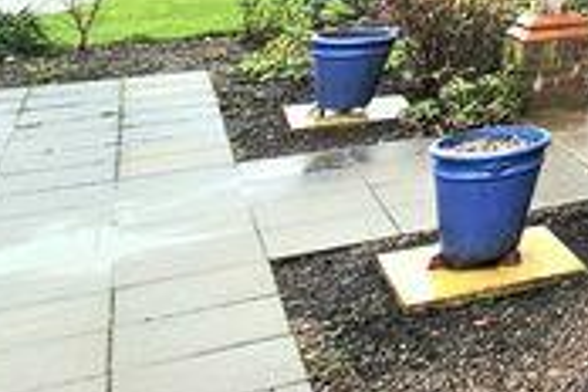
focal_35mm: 62
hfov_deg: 19.7
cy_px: -324
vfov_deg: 17.5
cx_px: 1146
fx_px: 1013
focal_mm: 2.2
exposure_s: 1/172
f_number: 2.2
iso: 50
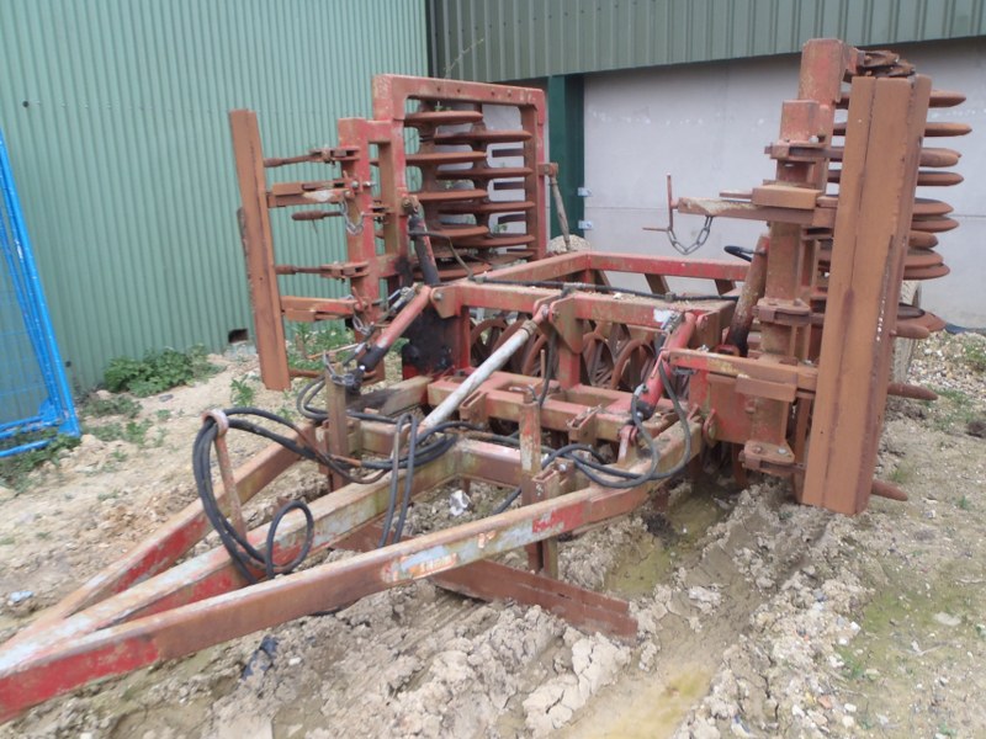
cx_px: 493
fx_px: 798
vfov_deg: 49.7
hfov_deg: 63.4
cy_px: 370
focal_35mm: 28
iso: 100
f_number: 3.5
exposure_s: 1/30
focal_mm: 5
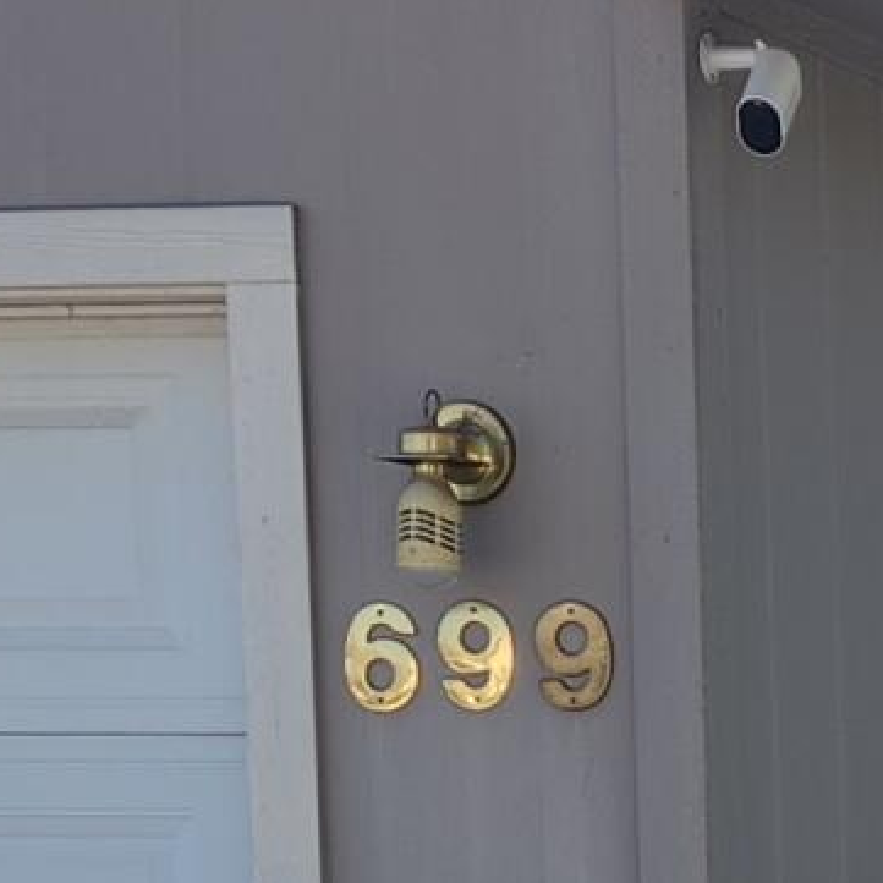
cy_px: 1358
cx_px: 1720
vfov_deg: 10.0
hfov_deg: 9.7
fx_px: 4877
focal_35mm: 169
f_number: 1.8
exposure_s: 1/984
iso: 20
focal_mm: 5.4
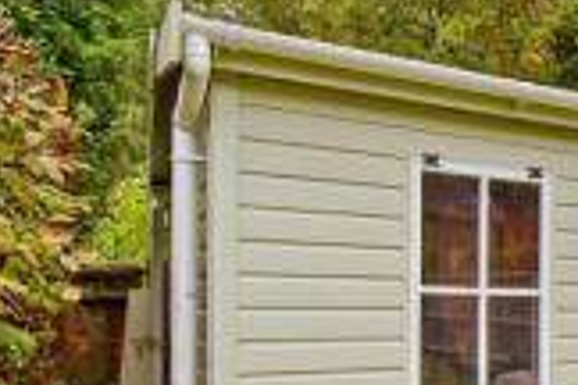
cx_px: 703
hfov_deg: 34.8
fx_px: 706
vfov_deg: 29.8
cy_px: 312
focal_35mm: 44
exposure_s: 1/200
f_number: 8
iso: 400
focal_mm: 10
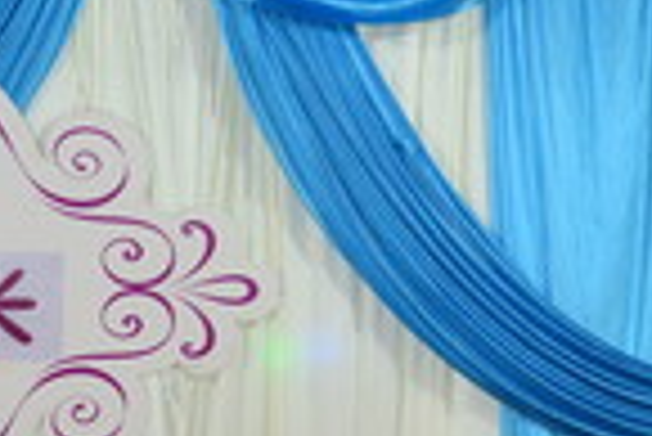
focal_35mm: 198
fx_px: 3590
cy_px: 620
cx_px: 13
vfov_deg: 6.9
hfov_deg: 10.3
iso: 2000
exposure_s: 1/80
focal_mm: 40
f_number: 4.5
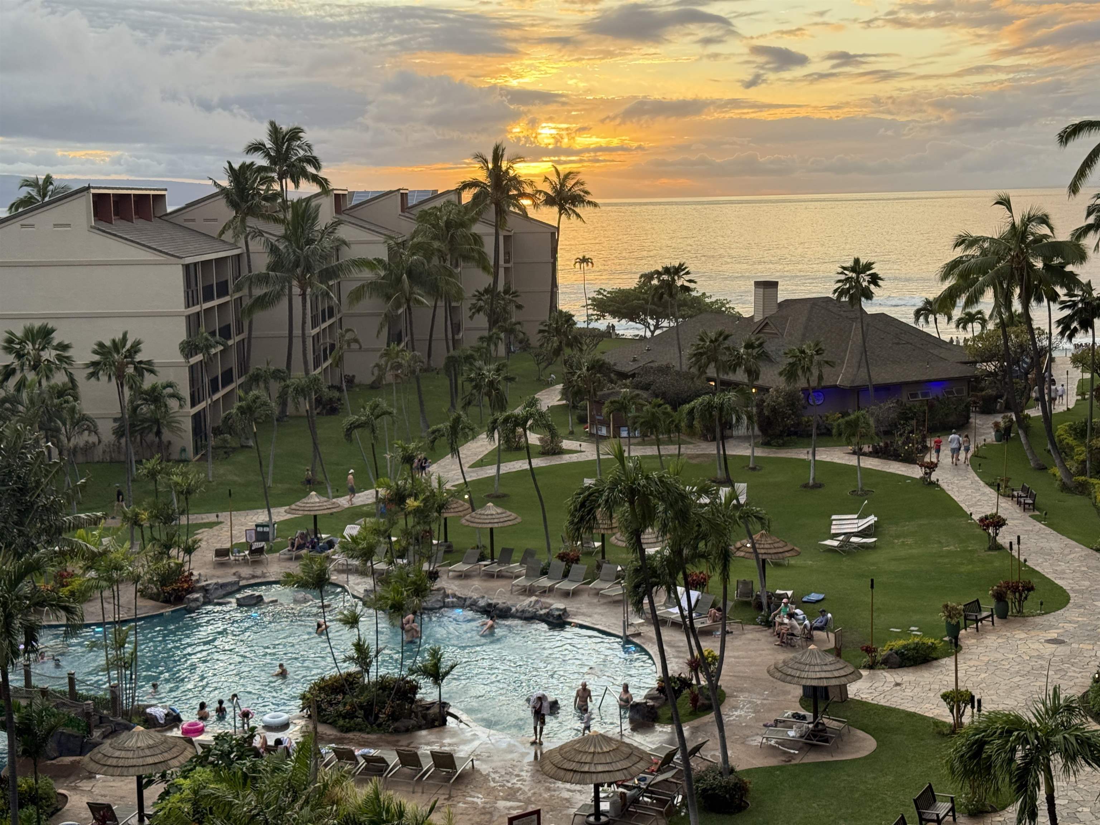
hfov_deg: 39.7
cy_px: 412
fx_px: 1525
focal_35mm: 48
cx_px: 550
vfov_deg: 30.3
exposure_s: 1/442
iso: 100
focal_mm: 6.76
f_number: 1.78
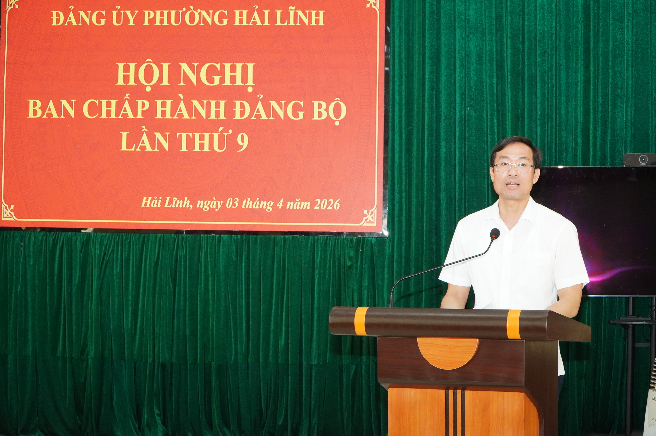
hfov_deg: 29.9
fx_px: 1229
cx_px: 328
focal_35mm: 68
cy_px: 218
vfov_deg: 20.1
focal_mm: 45
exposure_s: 1/80
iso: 2000
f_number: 7.1
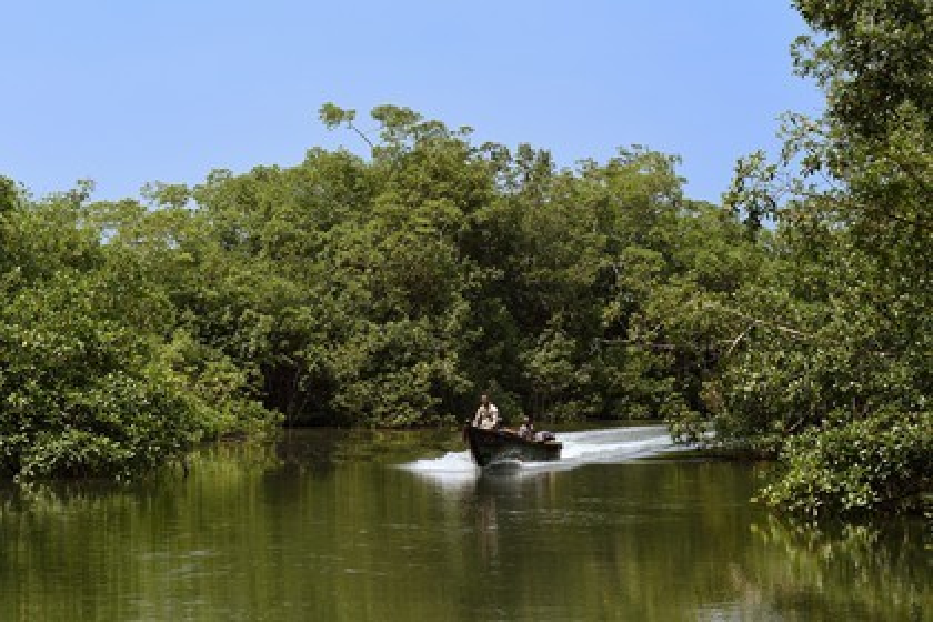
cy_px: 311
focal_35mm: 80
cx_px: 466
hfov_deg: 25.4
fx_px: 2073
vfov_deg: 17.1
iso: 400
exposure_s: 1/500
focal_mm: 80
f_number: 10
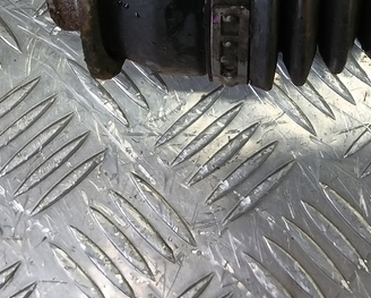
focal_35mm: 70
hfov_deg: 26.9
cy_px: -105
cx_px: 254
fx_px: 769
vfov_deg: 19.8
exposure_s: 1/50
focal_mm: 4.11
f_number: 1.6
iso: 97
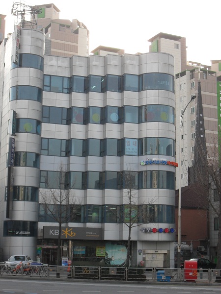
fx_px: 596
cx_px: 110
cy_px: 147
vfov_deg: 27.8
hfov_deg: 21.0
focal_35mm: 70
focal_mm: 12.3
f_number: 4
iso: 100
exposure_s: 1/125
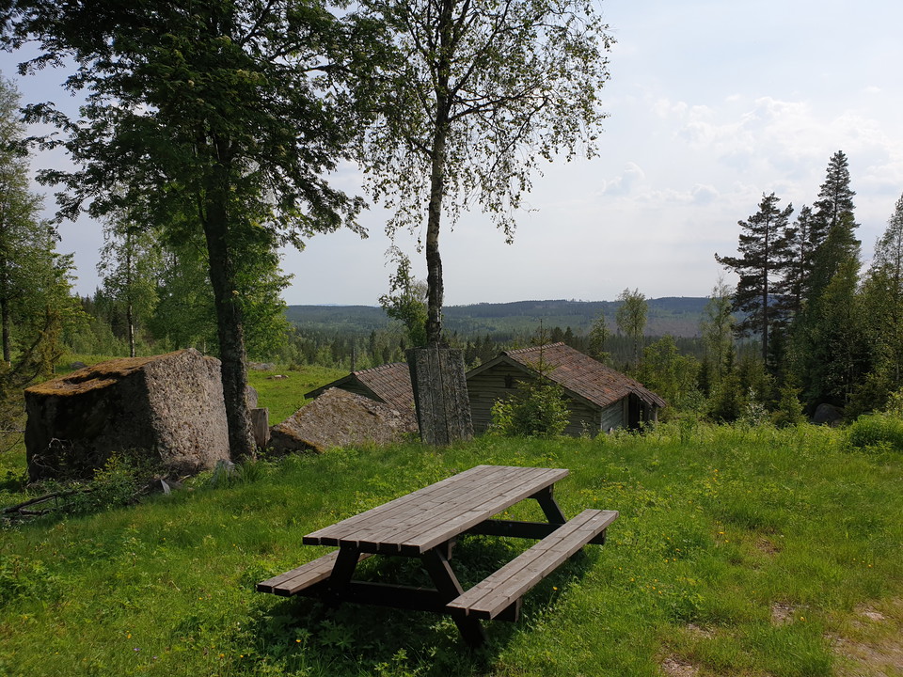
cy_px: 338
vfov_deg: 53.1
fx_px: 678
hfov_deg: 67.3
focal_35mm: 26
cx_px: 452
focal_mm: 4.3
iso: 50
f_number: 2.4
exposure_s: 1/3021
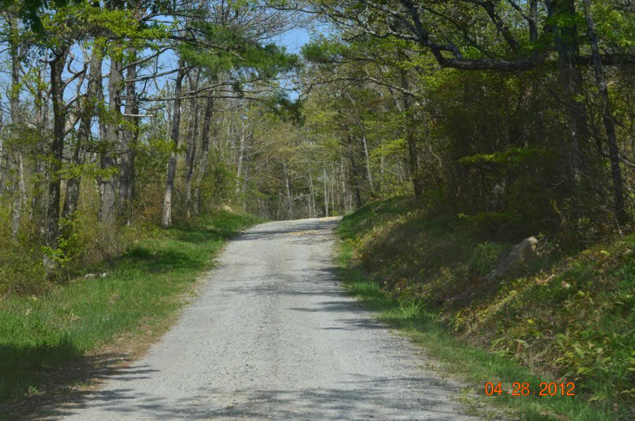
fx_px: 1452
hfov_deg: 24.7
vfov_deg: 16.5
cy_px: 210
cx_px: 318
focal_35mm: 82
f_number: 11
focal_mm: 55
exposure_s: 1/125
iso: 110
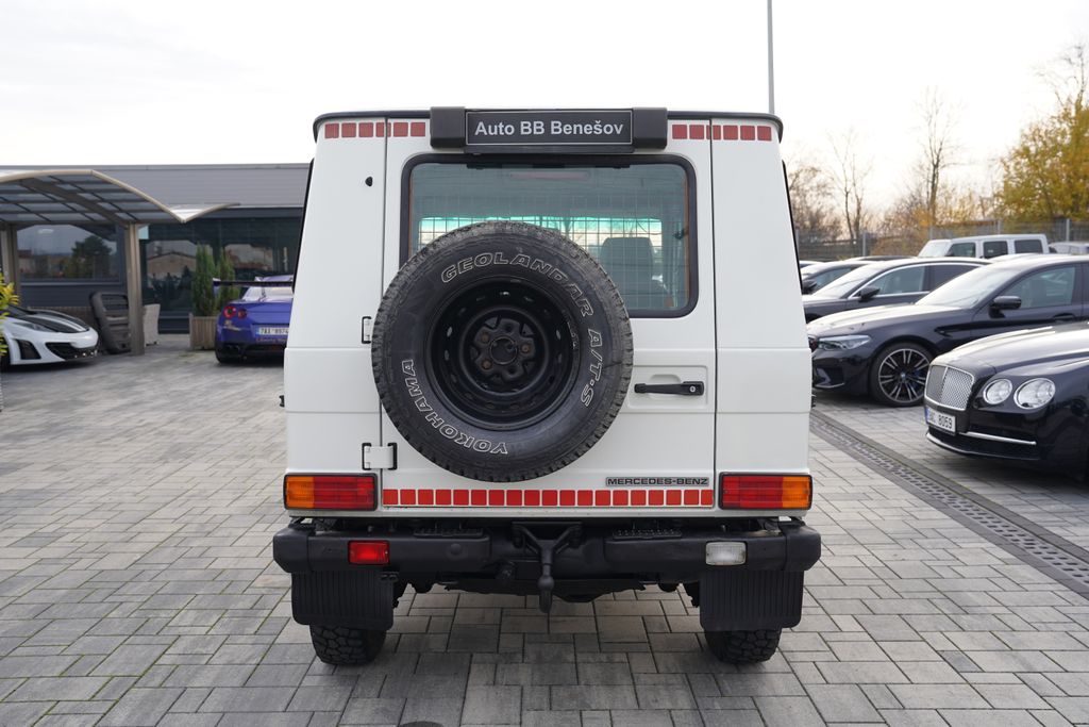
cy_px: 364
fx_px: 998
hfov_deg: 57.2
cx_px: 544
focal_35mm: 33
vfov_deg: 40.0
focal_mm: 33
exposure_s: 1/100
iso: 100
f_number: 5
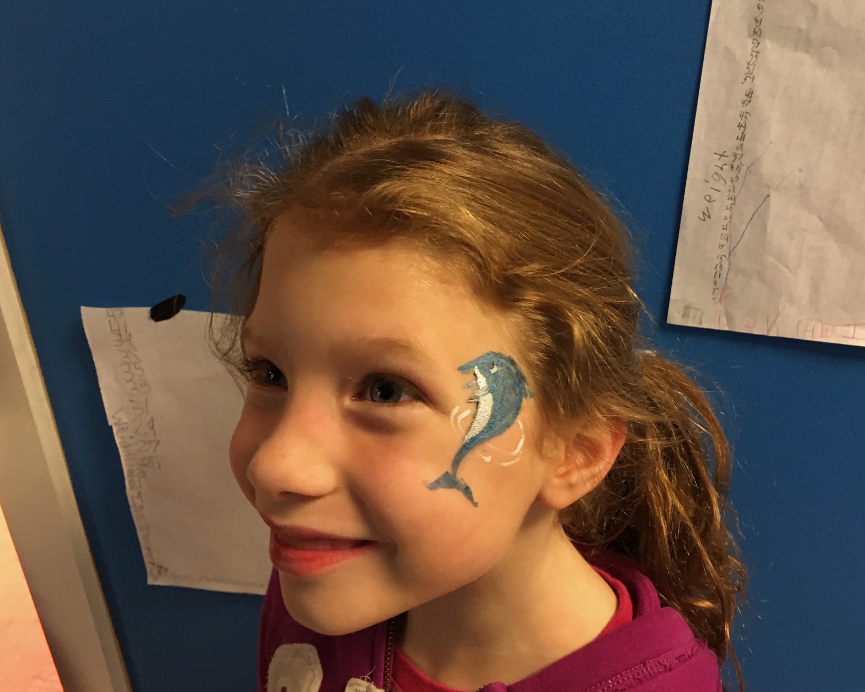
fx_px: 870
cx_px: 487
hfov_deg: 52.7
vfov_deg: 43.4
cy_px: 354
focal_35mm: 34
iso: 200
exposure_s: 1/30
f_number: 2.2
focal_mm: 4.15
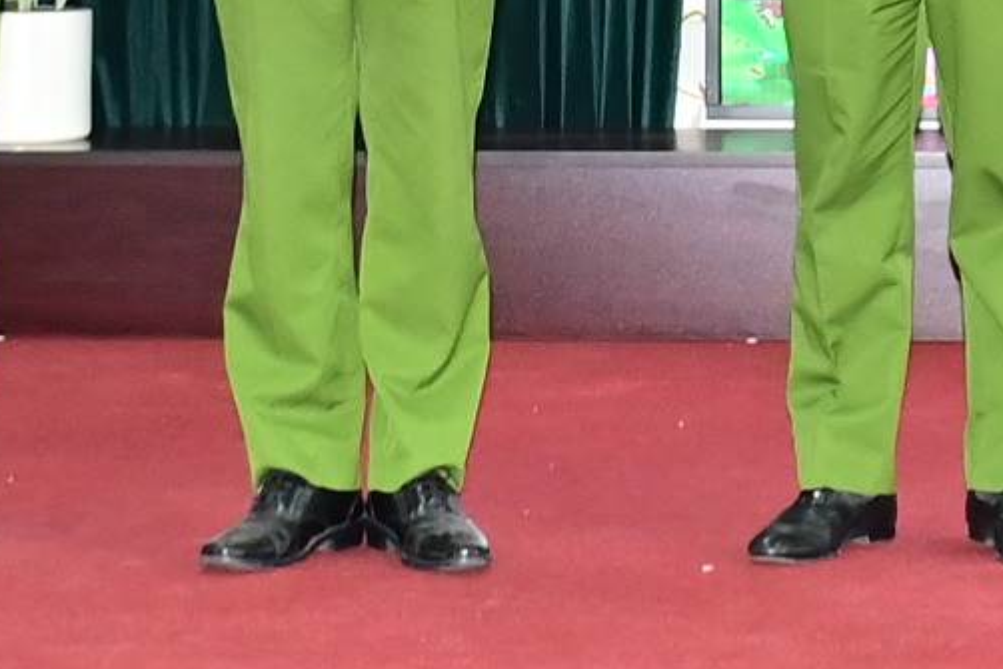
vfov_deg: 7.6
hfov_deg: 11.6
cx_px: 849
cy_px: -511
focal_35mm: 176
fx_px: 4905
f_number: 3.5
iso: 1600
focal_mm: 20
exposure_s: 1/200
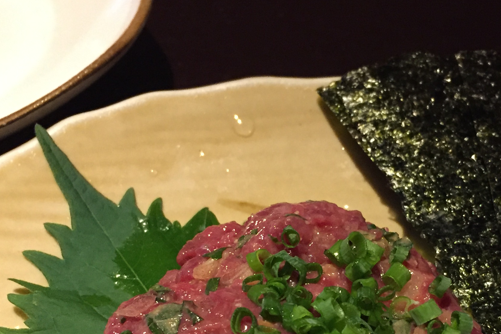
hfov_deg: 33.5
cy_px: 289
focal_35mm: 59
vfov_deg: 22.5
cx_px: 353
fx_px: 821
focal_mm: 4.15
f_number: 2.2
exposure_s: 1/20
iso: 250
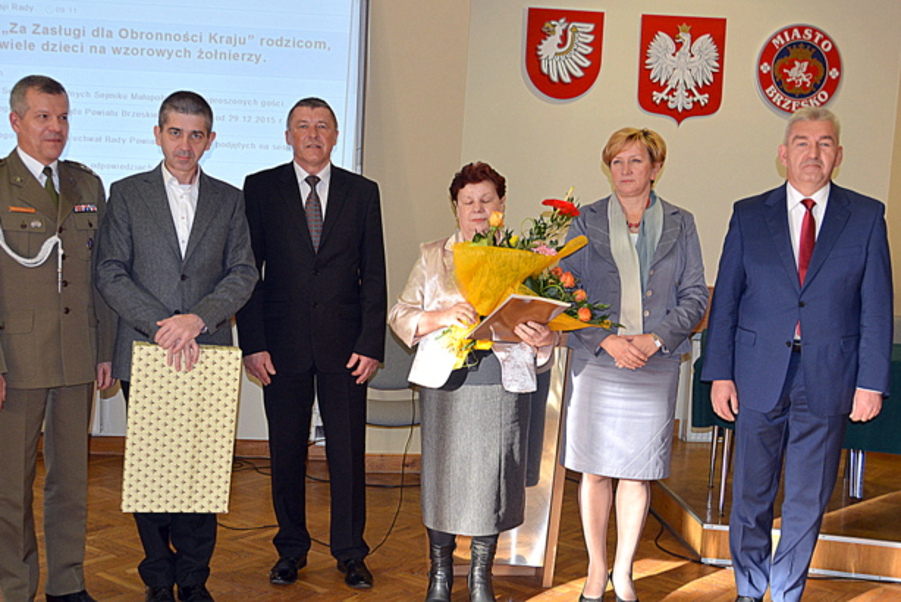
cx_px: 427
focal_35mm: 43
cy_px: 339
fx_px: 1077
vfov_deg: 31.2
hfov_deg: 45.4
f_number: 3.8
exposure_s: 1/80
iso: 400
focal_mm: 22
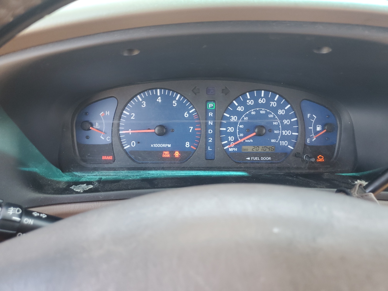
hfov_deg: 67.3
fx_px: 291
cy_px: 146
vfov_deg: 53.1
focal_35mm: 26
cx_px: 194
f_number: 1.5
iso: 69
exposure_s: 1/60.2
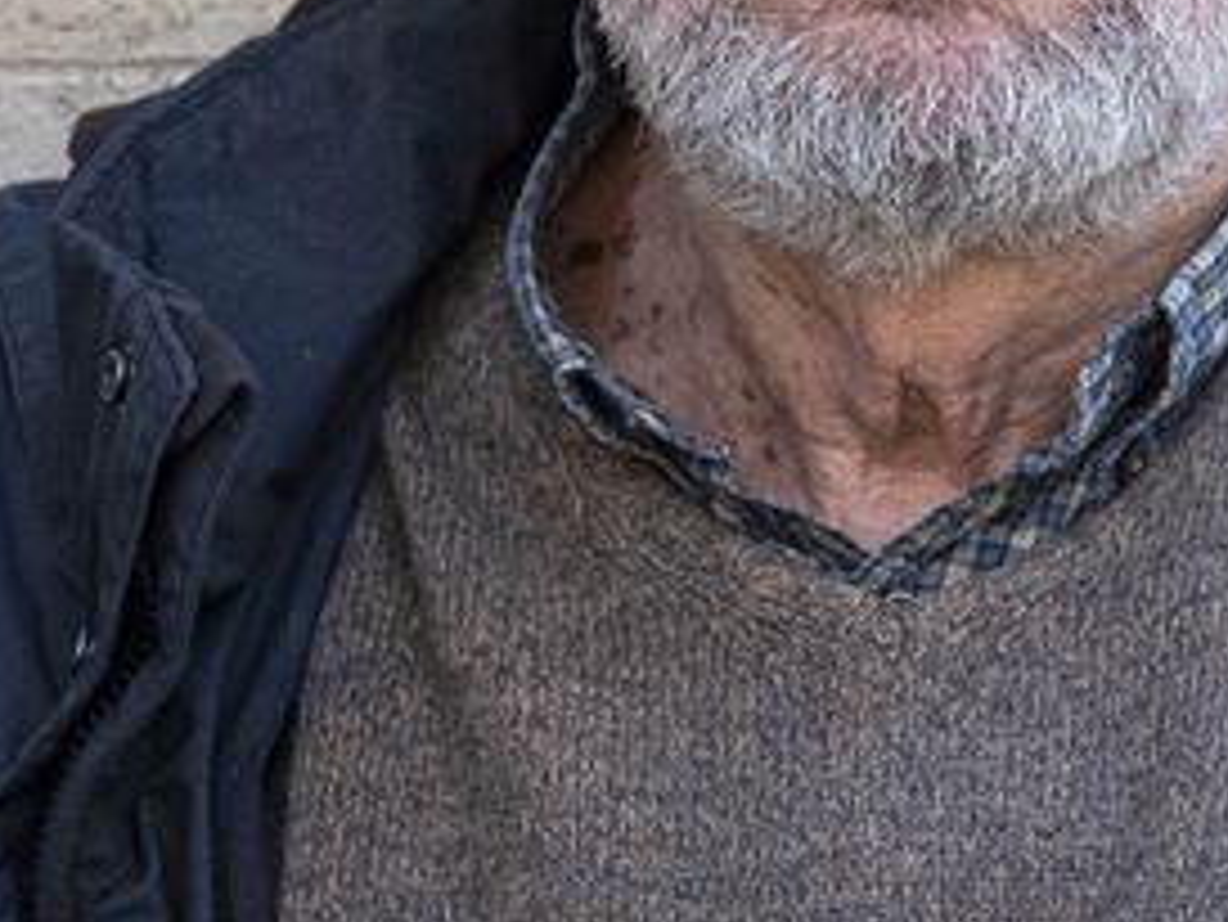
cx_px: 1174
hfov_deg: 5.6
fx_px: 12599
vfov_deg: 4.2
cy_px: 396
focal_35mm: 355
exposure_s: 1/400
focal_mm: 56
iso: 1250
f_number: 4.5
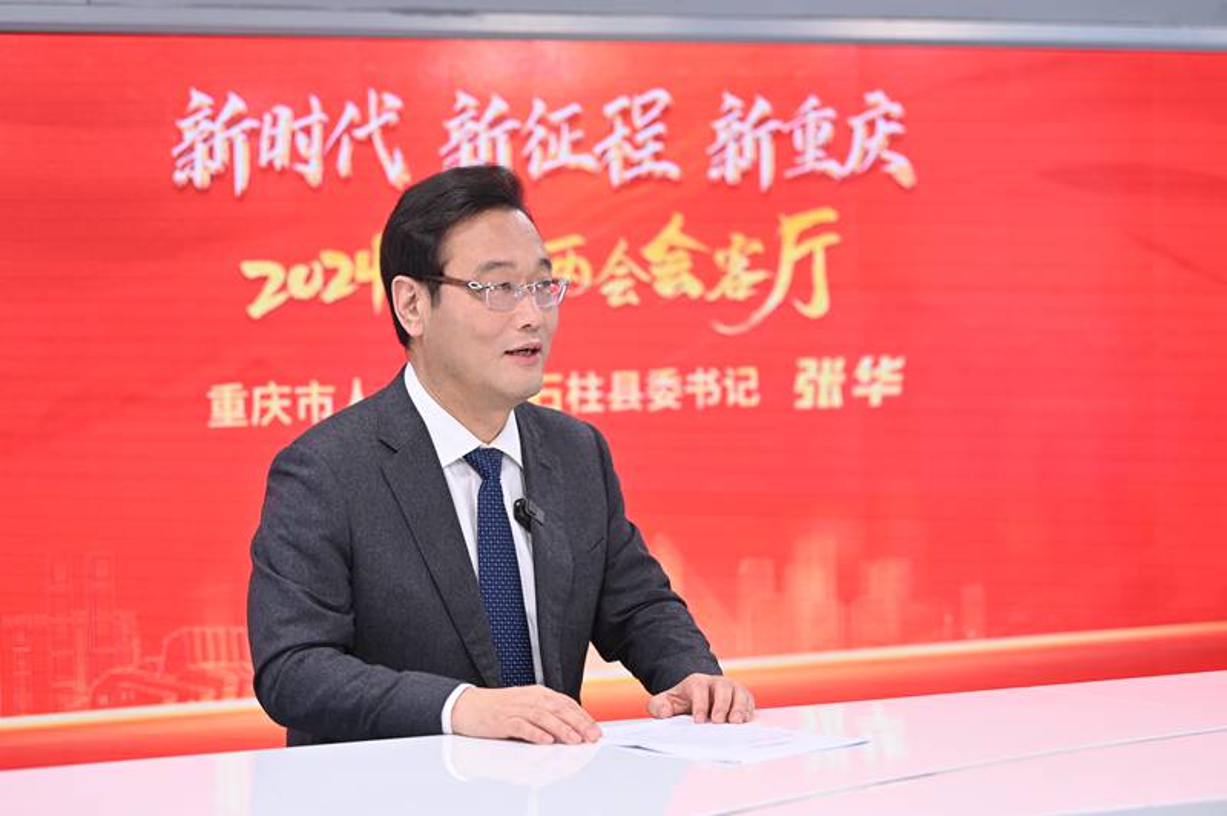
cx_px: 614
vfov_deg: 13.9
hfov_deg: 20.8
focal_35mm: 98
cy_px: 408
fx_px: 3337
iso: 400
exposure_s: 1/160
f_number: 2.8
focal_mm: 98
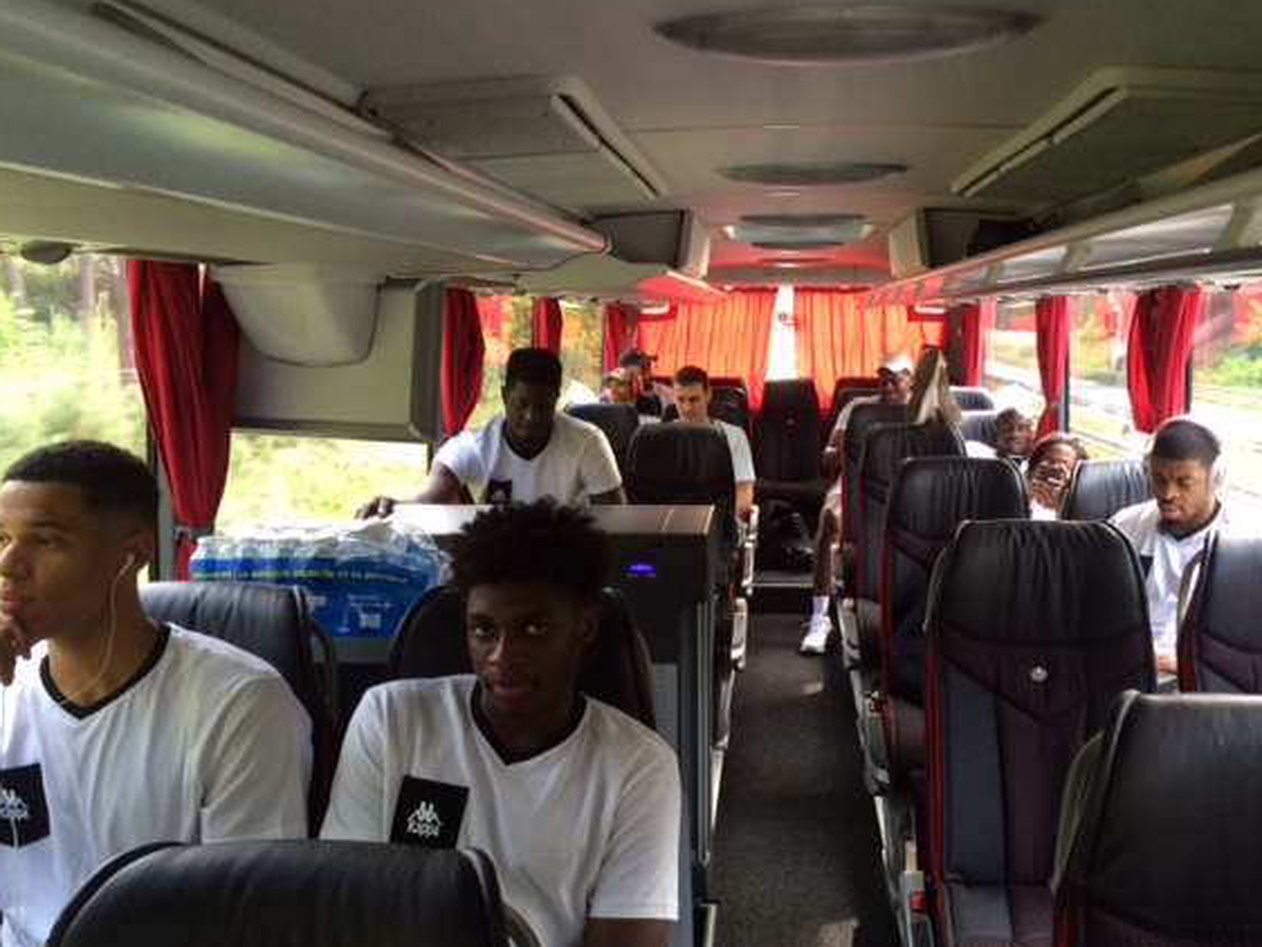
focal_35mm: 33
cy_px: 512
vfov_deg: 42.9
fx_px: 1204
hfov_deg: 55.2
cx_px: 692
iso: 80
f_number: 2.2
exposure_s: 1/33
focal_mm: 4.15
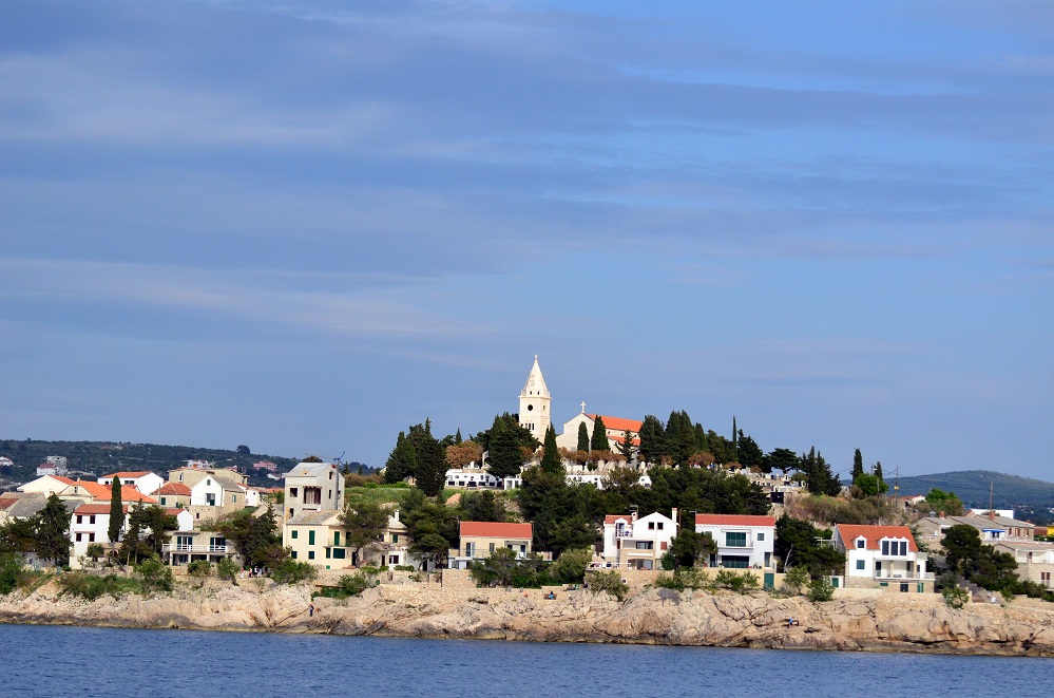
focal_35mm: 123
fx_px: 3593
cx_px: 527
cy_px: 349
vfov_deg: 11.1
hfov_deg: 16.7
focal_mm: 82
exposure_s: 1/5000
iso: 800
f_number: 4.5
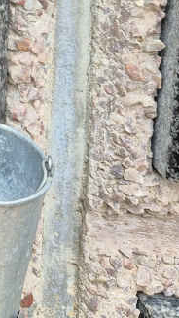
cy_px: -118
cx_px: -250
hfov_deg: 11.1
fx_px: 776
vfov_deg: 20.7
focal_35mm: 92
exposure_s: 1/180
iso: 64
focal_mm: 5.4
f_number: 1.8
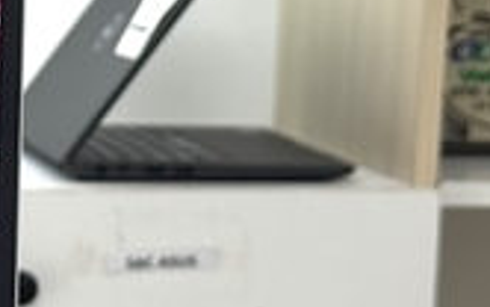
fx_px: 3274
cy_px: 342
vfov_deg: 5.4
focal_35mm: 245
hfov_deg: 8.0
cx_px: -626
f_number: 1.78
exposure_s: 1/133
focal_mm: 6.76
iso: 50
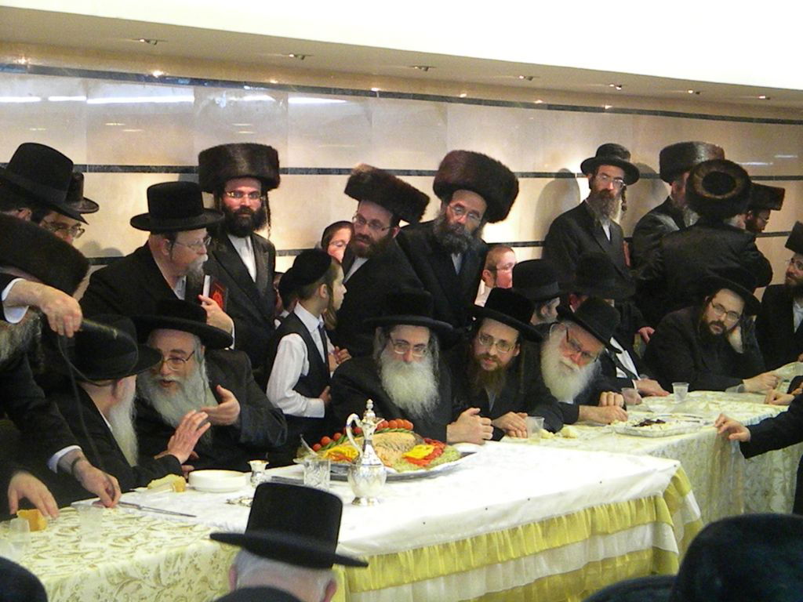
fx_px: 1925
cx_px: 402
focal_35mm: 83
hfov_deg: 23.6
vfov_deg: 17.8
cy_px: 301
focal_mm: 15.1
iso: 1594
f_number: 4.5
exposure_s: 1/62.7
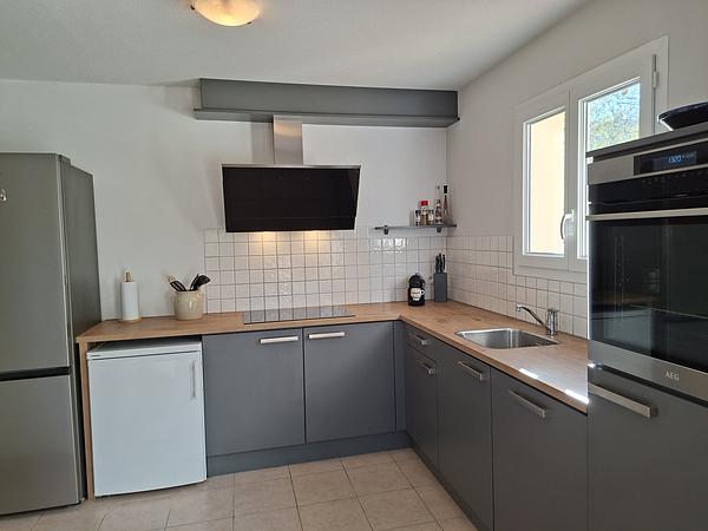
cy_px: 266
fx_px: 470
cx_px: 354
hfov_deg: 73.9
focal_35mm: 23
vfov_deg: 58.9
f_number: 1.8
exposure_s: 1/106
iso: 50
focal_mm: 5.54
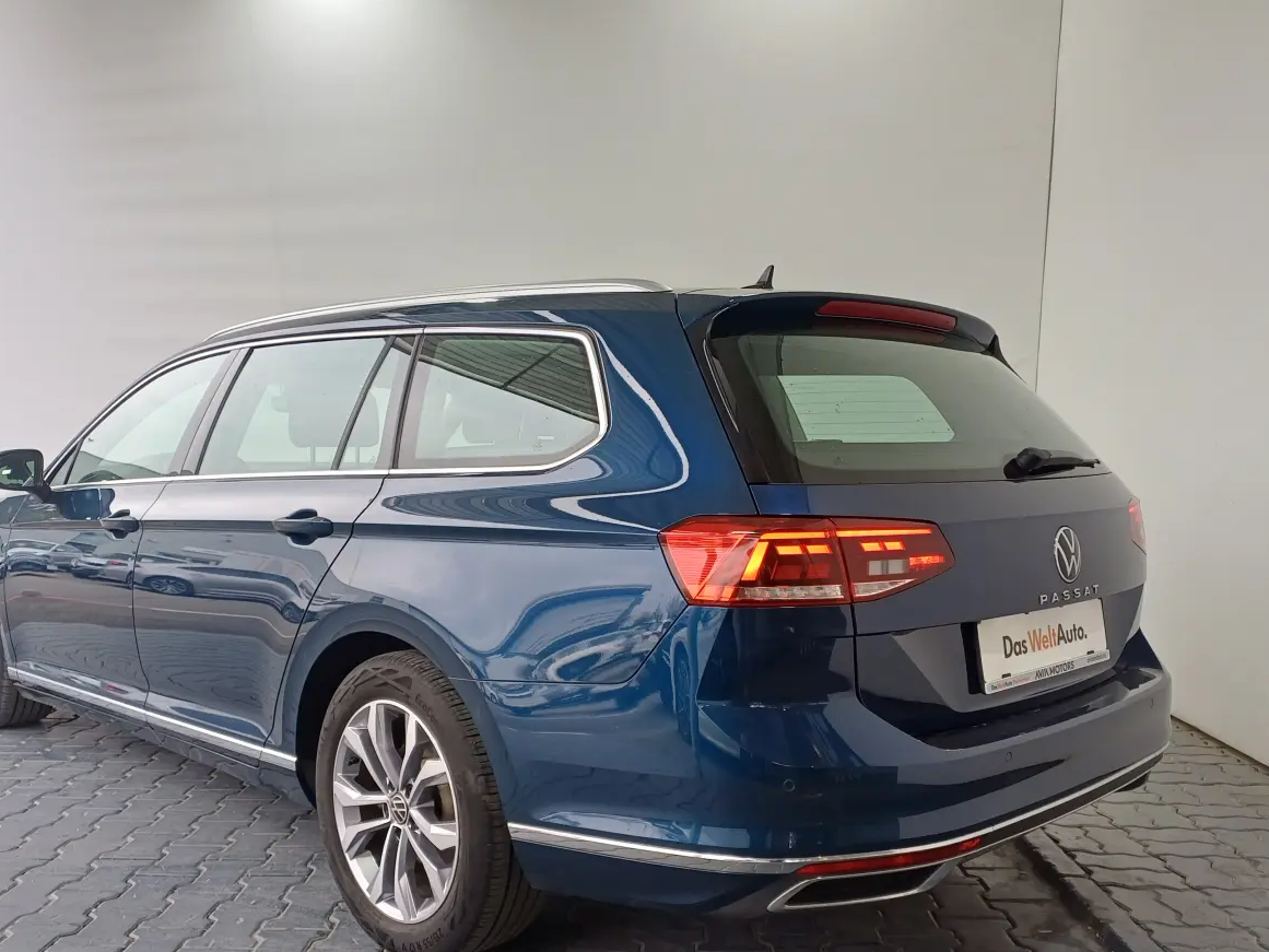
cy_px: 583
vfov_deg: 45.1
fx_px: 1137
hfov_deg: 58.3
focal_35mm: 31
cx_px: 618
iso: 80
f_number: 1.8
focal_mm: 4.65
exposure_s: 1/100
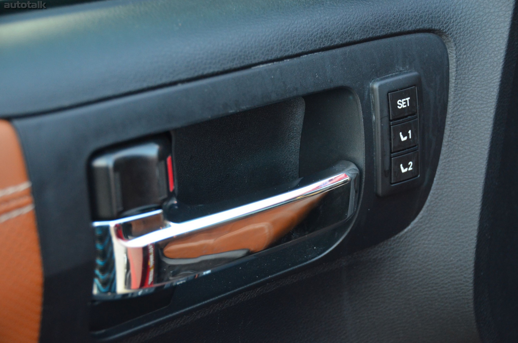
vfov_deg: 17.4
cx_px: 259
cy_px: 172
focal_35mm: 78
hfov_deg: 26.0
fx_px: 1120
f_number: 4.8
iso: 1600
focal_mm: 52
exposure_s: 1/125
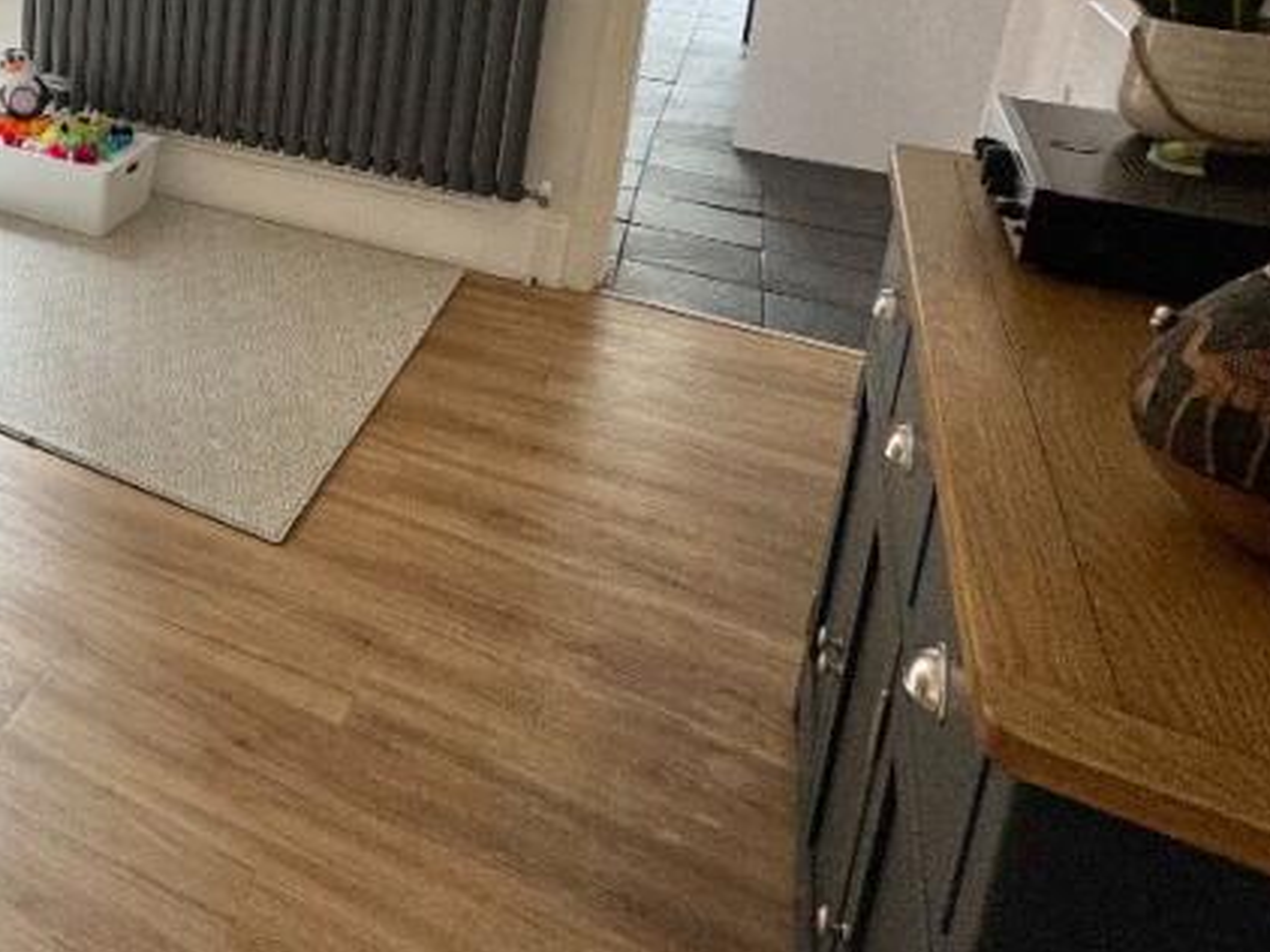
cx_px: -202
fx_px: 1247
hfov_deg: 40.5
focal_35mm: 34
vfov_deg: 37.5
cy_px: 12
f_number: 2.2
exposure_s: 1/99
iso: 100
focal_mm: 2.22
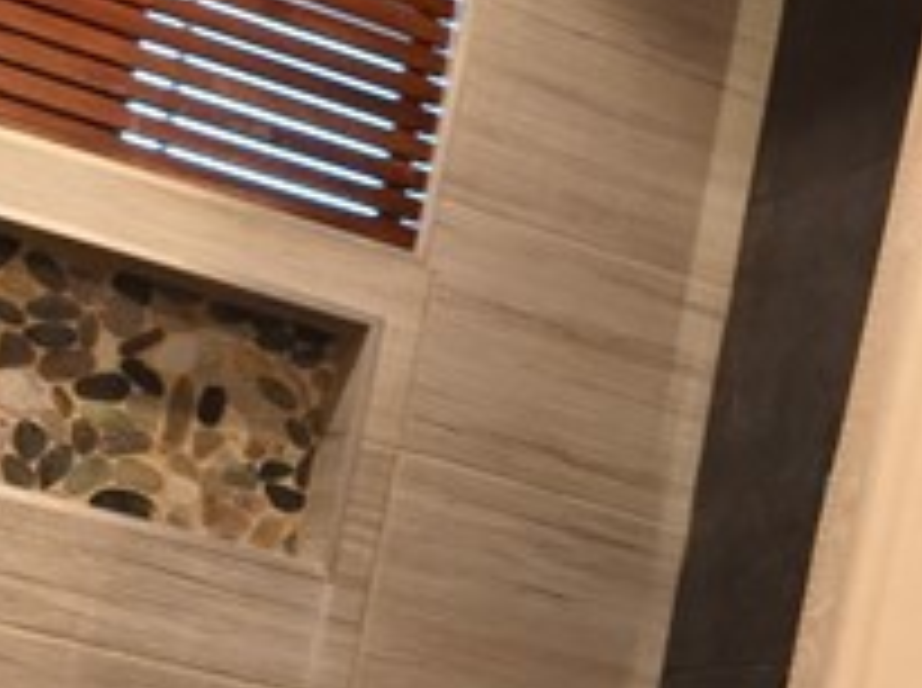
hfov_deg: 16.1
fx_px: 3191
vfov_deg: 12.3
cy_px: 546
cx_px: 958
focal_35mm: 120
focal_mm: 12.29
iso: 230
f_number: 2.8
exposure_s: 1/15
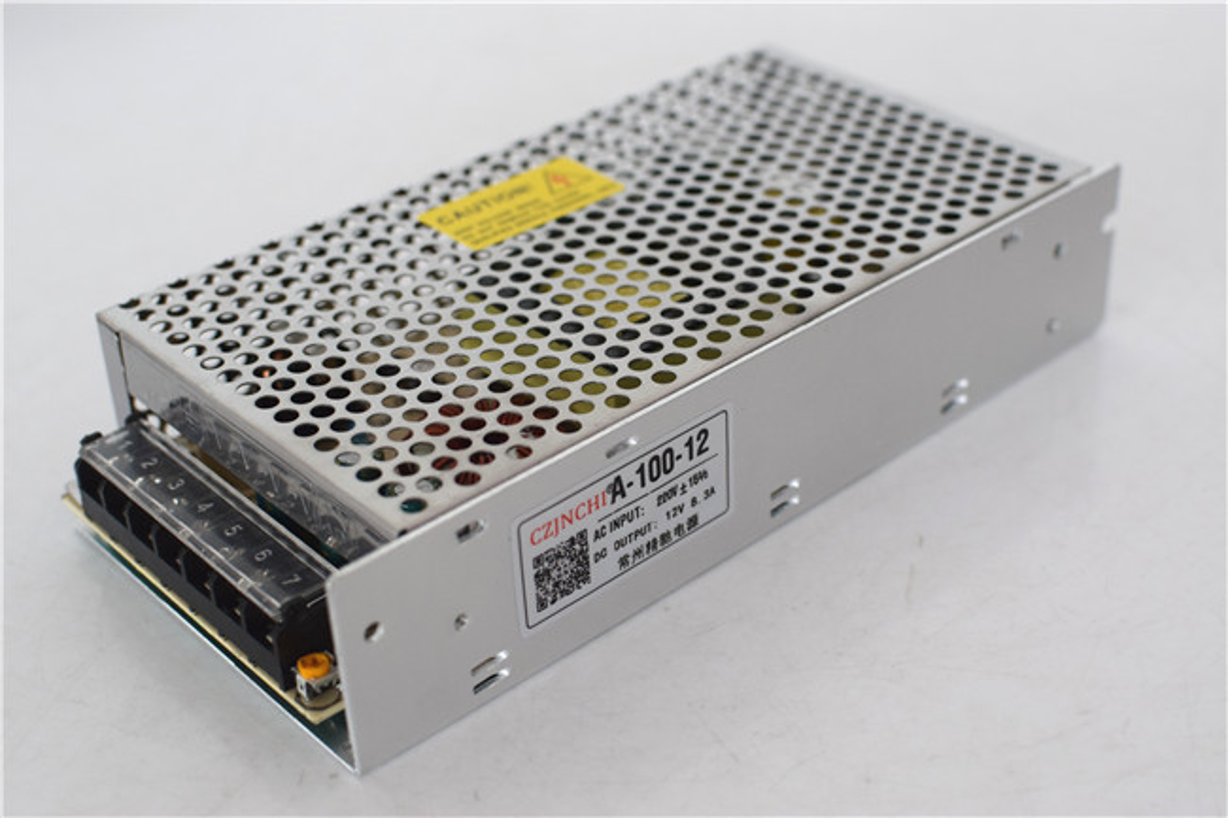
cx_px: 614
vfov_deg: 25.7
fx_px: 1790
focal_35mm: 52
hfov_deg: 37.9
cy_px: 409
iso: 800
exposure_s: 1/125
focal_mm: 35
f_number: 4.5
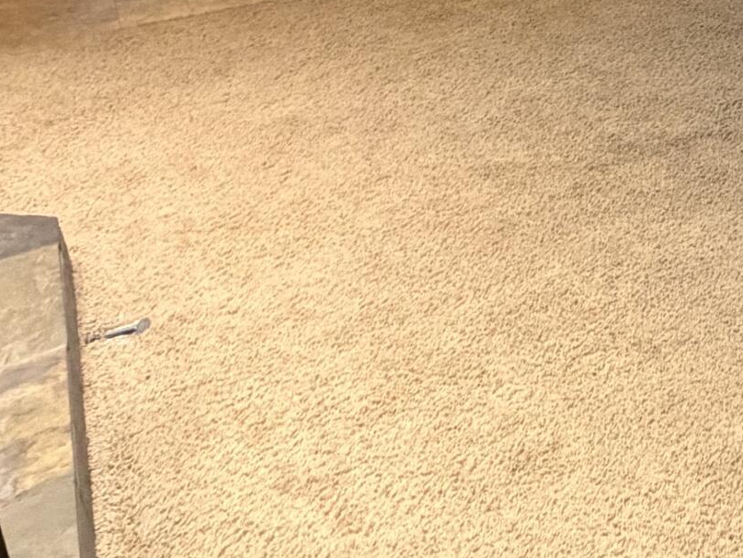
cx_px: 1113
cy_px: -96
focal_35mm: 52
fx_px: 1116
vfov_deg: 25.4
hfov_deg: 26.6
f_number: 2.2
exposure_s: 1/60
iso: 500
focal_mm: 2.22
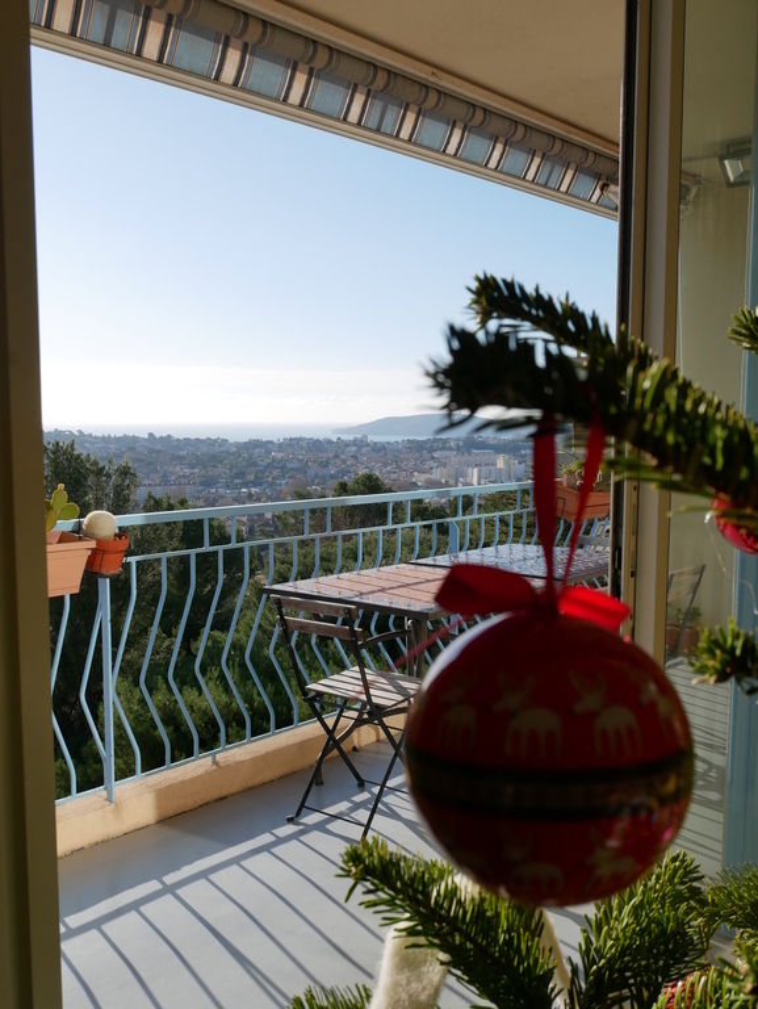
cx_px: 379
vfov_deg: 56.8
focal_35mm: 32
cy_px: 504
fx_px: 933
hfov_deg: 44.2
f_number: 8
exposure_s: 1/400
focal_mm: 16
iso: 200
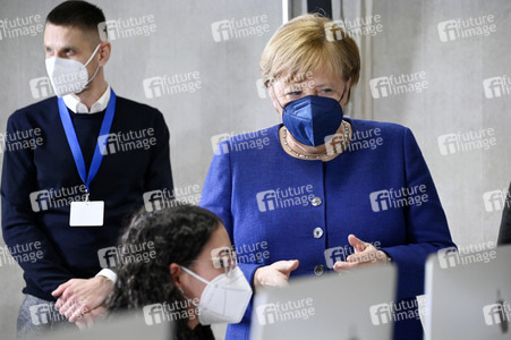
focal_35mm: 170
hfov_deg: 12.1
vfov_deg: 8.1
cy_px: 170
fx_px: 2411
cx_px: 256
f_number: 5.6
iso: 6400
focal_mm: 170
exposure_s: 1/500
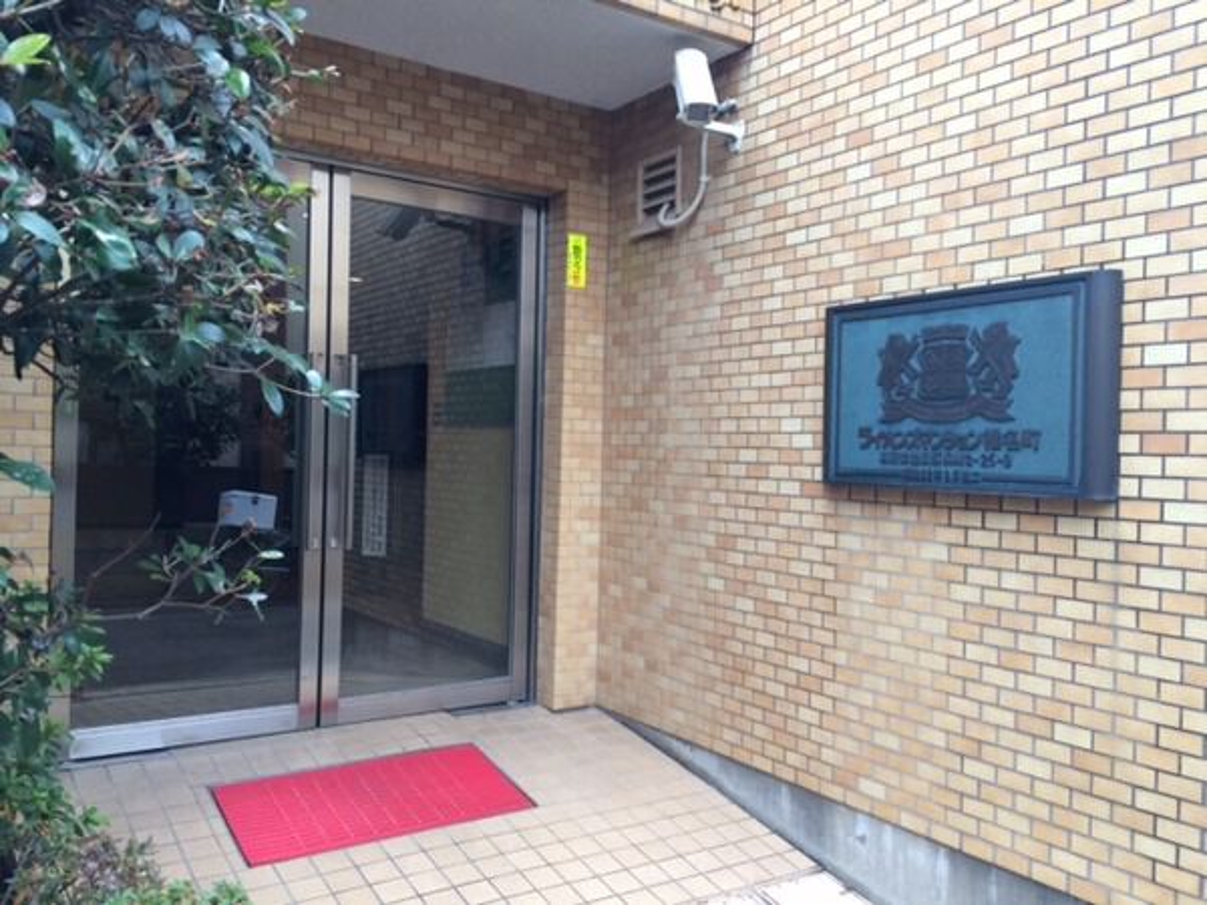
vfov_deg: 48.2
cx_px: 604
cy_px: 452
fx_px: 1011
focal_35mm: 29
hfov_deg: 61.7
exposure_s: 1/40
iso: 40
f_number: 2.2
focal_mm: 4.15
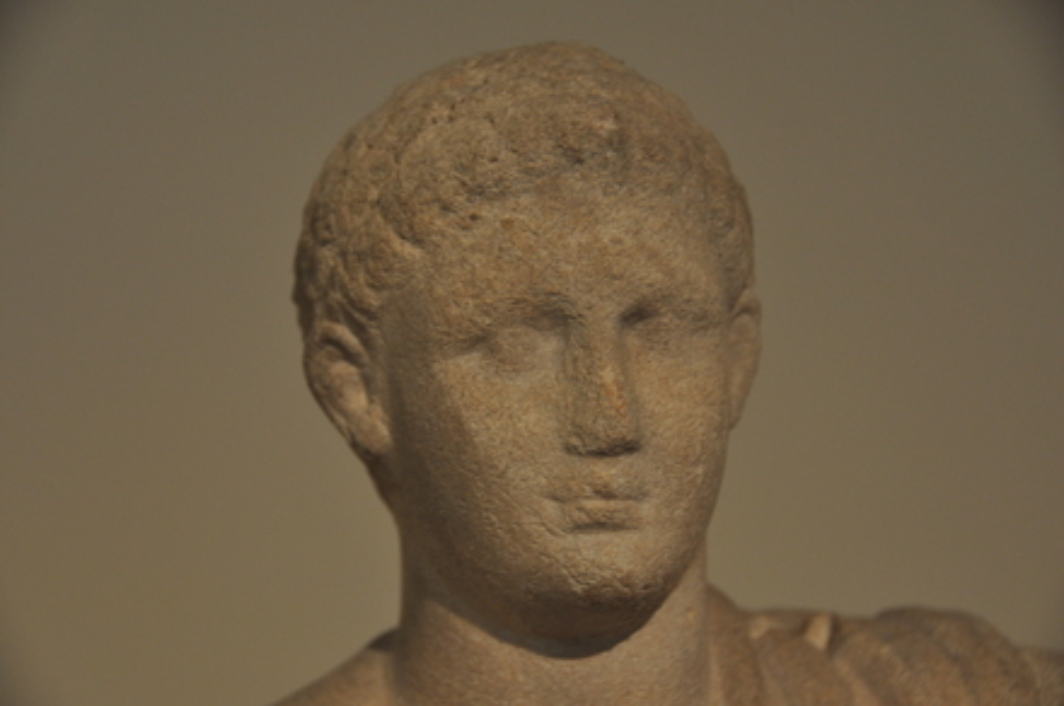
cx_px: 532
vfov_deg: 13.0
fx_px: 3099
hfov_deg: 19.5
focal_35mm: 105
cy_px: 353
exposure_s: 1/30
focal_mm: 70
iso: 500
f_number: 5
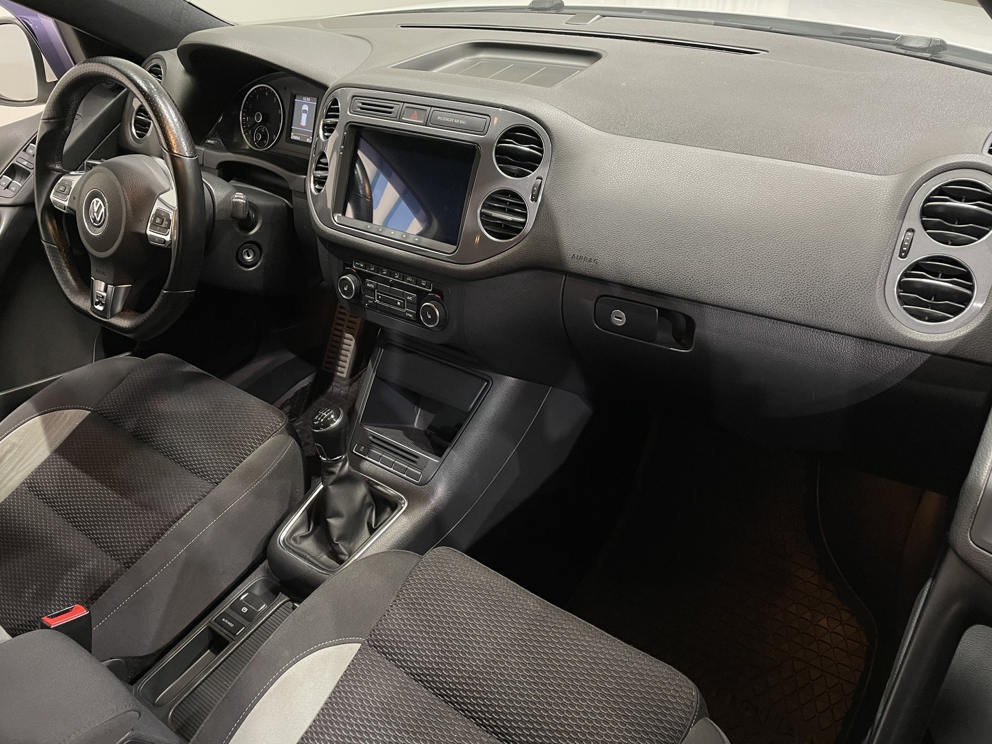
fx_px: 745
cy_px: 372
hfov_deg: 67.3
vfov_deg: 53.1
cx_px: 496
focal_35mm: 26
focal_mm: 4.2
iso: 160
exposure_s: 1/50
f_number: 1.6
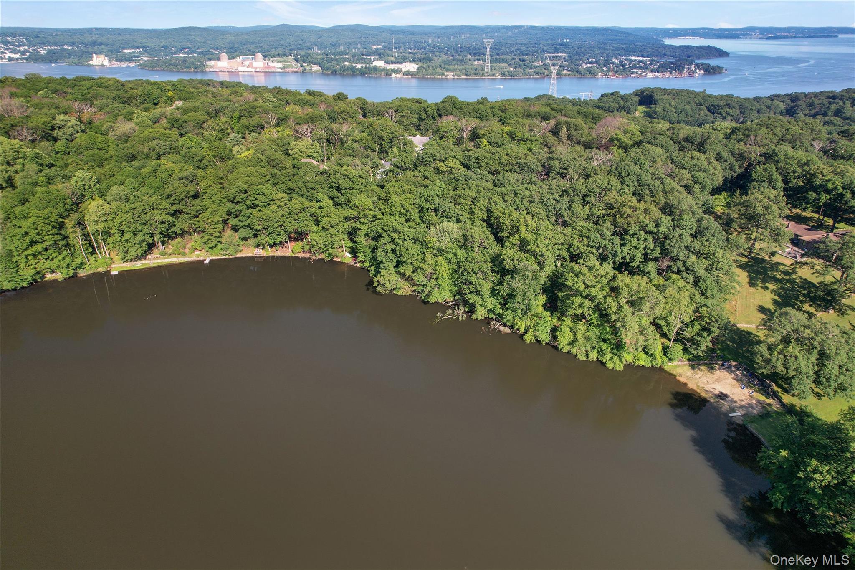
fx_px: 522
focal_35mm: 22
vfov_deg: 57.2
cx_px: 428
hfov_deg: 78.6
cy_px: 285
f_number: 2.8
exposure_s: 1/90
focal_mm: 8.38
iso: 100
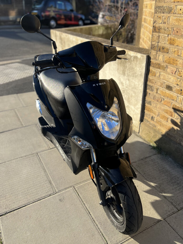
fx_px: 183
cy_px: 122
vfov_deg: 67.3
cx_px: 92
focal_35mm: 26
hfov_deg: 53.1
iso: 50
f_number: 1.5
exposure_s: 1/2008
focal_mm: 5.7
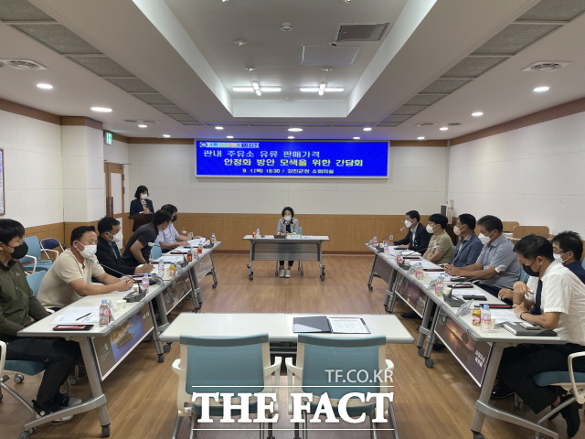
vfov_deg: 53.1
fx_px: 439
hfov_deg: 67.3
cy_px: 220
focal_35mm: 26
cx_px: 292
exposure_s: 1/120
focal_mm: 4.2
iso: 125
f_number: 1.6
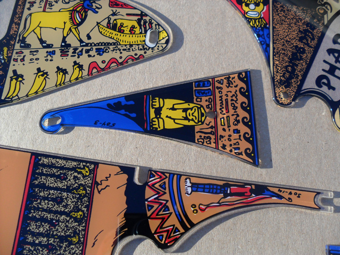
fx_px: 344
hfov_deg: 52.6
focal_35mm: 35
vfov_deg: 40.7
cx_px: 170
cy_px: 128
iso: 80
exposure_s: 1/500
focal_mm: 6.3
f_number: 3
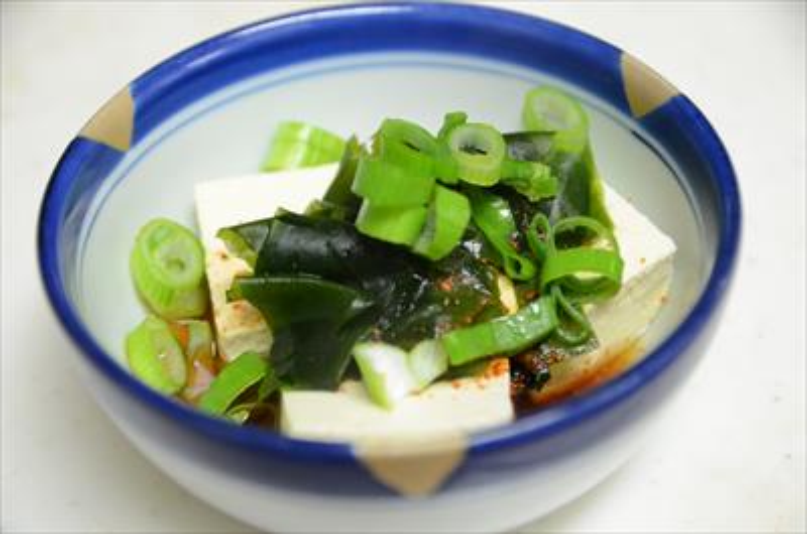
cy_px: 267
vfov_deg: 18.1
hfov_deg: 27.0
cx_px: 404
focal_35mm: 75
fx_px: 1678
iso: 400
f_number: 3.8
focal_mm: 50
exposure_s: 1/20
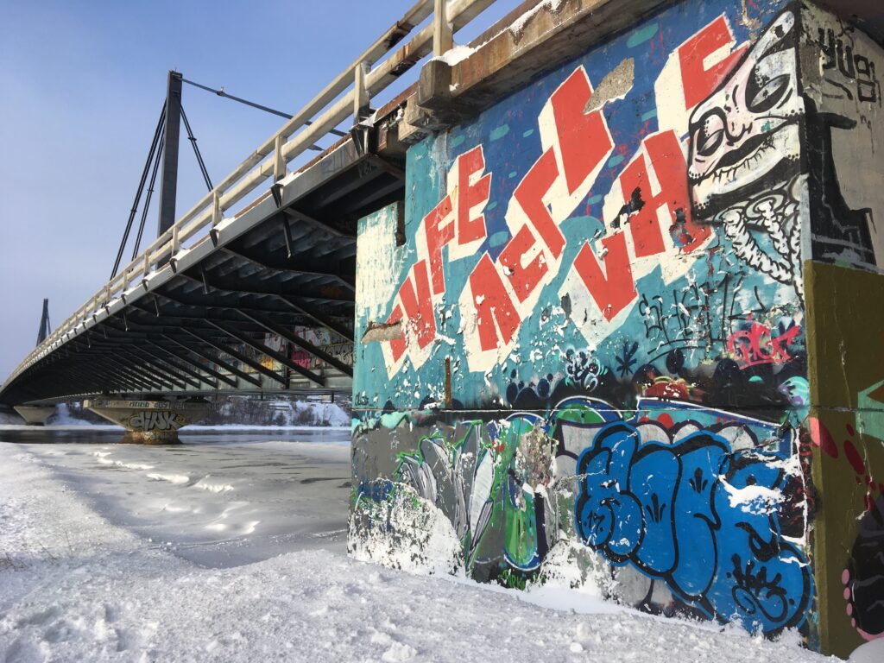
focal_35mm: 29
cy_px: 332
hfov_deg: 61.7
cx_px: 442
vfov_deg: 48.2
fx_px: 741
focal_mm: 4.15
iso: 25
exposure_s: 1/836
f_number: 2.2
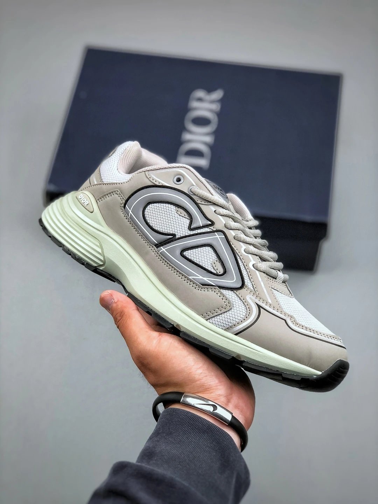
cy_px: 252
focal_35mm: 57
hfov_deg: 25.7
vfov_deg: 33.8
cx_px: 189
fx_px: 830
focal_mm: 6.6
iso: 20
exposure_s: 1/50
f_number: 2.8
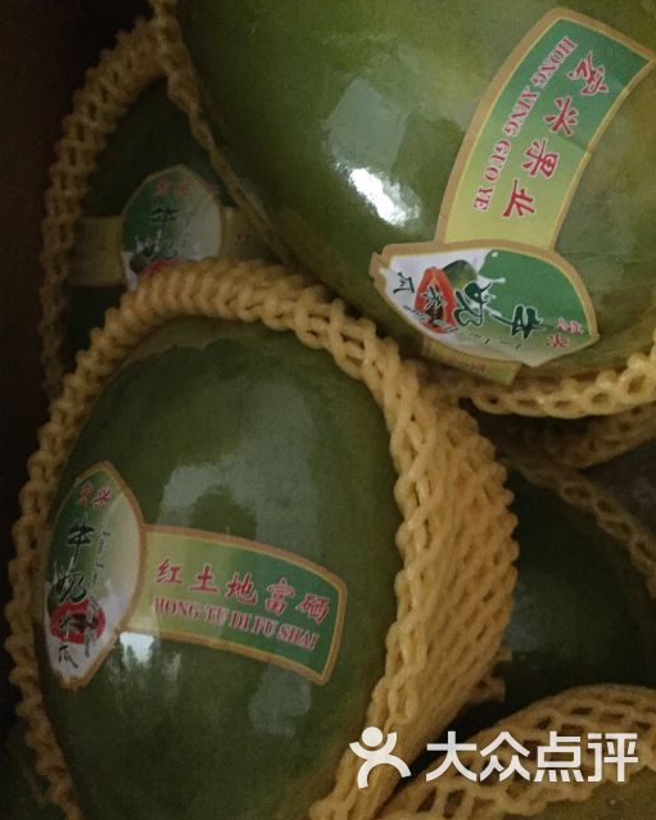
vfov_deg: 57.1
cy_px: 375
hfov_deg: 47.1
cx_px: 334
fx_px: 753
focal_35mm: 31
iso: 1600
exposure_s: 1/17
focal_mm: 4.15
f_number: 2.2
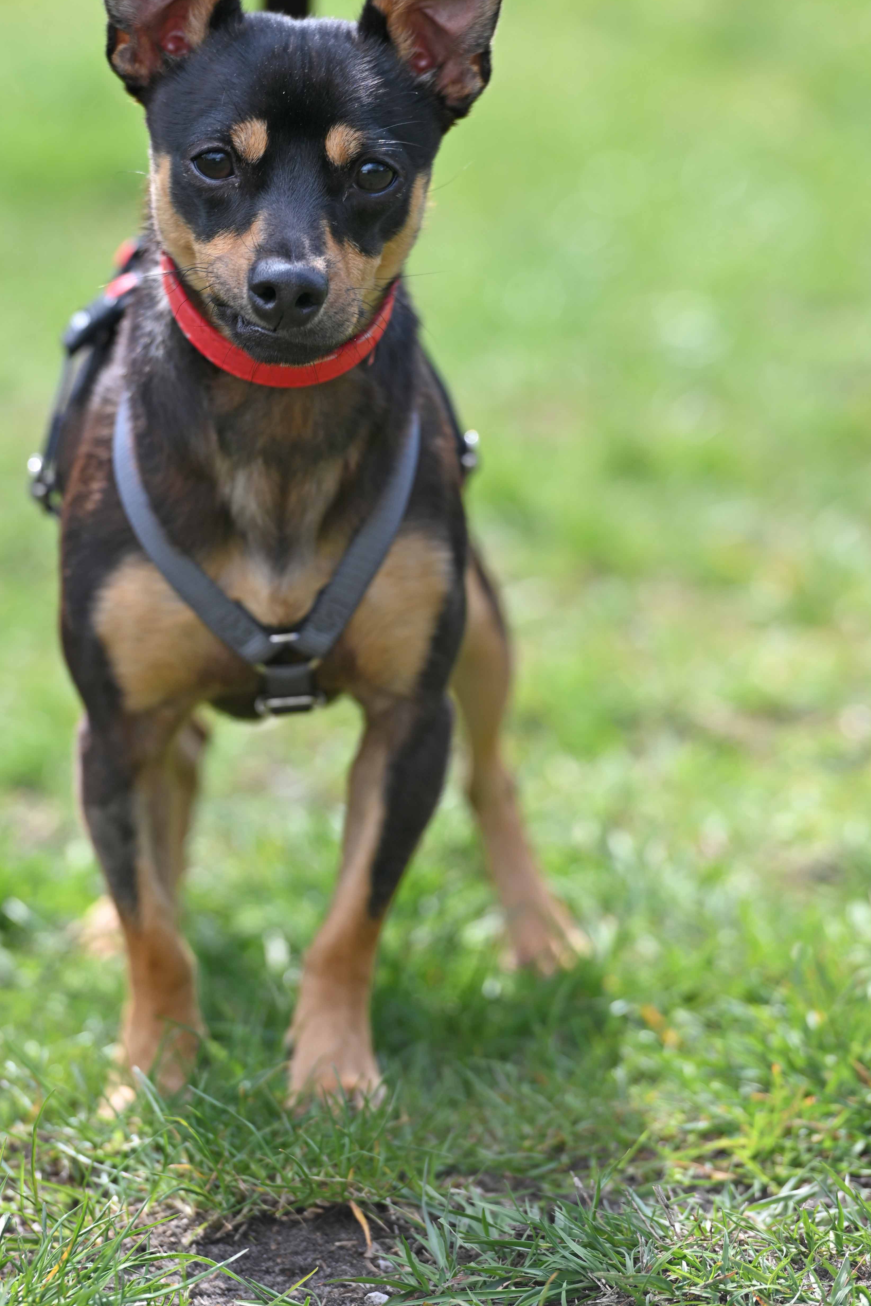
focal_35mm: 245
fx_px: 8891
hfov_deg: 5.6
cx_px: 355
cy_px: 556
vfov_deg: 8.4
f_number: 4
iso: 100
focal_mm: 200
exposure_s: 1/250
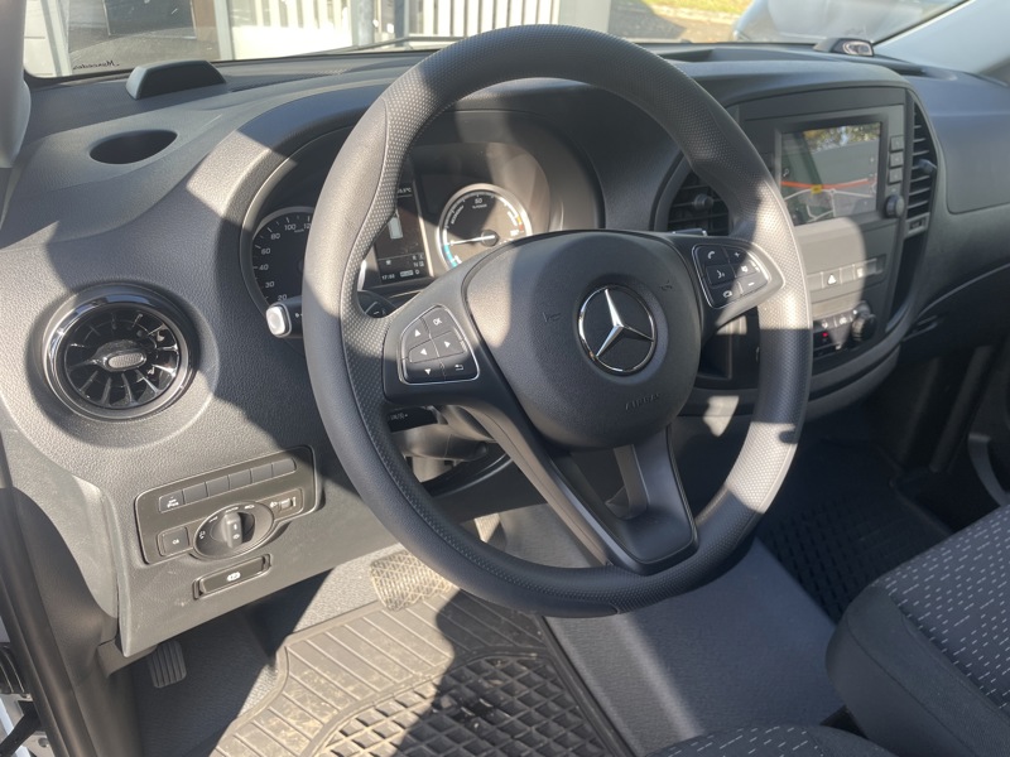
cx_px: 505
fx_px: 759
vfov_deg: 53.1
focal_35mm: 26
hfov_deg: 67.3
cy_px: 378
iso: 32
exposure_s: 1/121
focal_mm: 4.2
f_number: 1.6
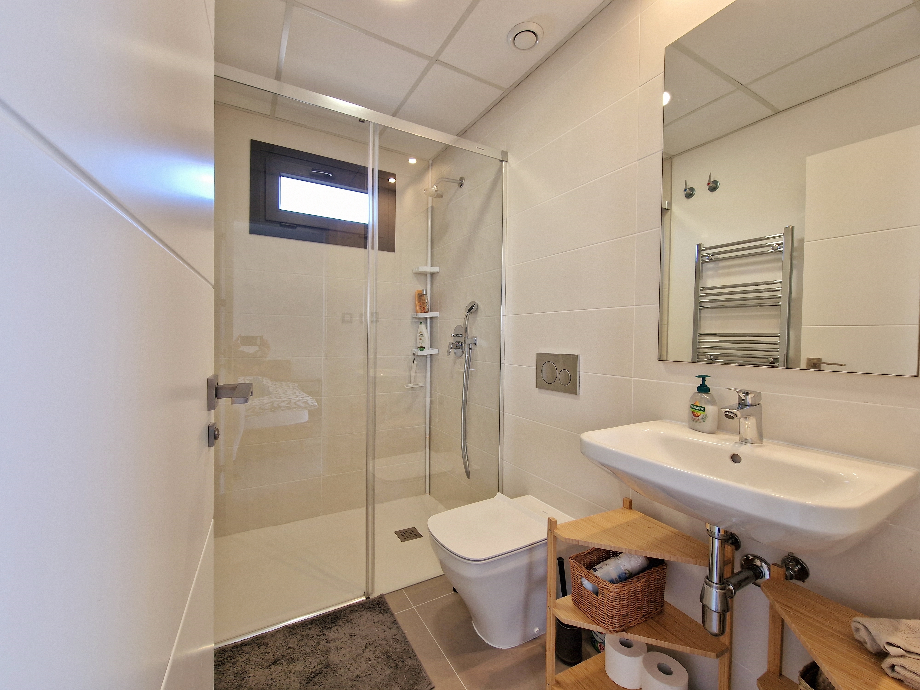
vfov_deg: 89.9
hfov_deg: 106.2
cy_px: 345
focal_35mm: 13
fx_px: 346
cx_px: 460
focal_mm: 2.2
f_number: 2.2
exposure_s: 1/100
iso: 80
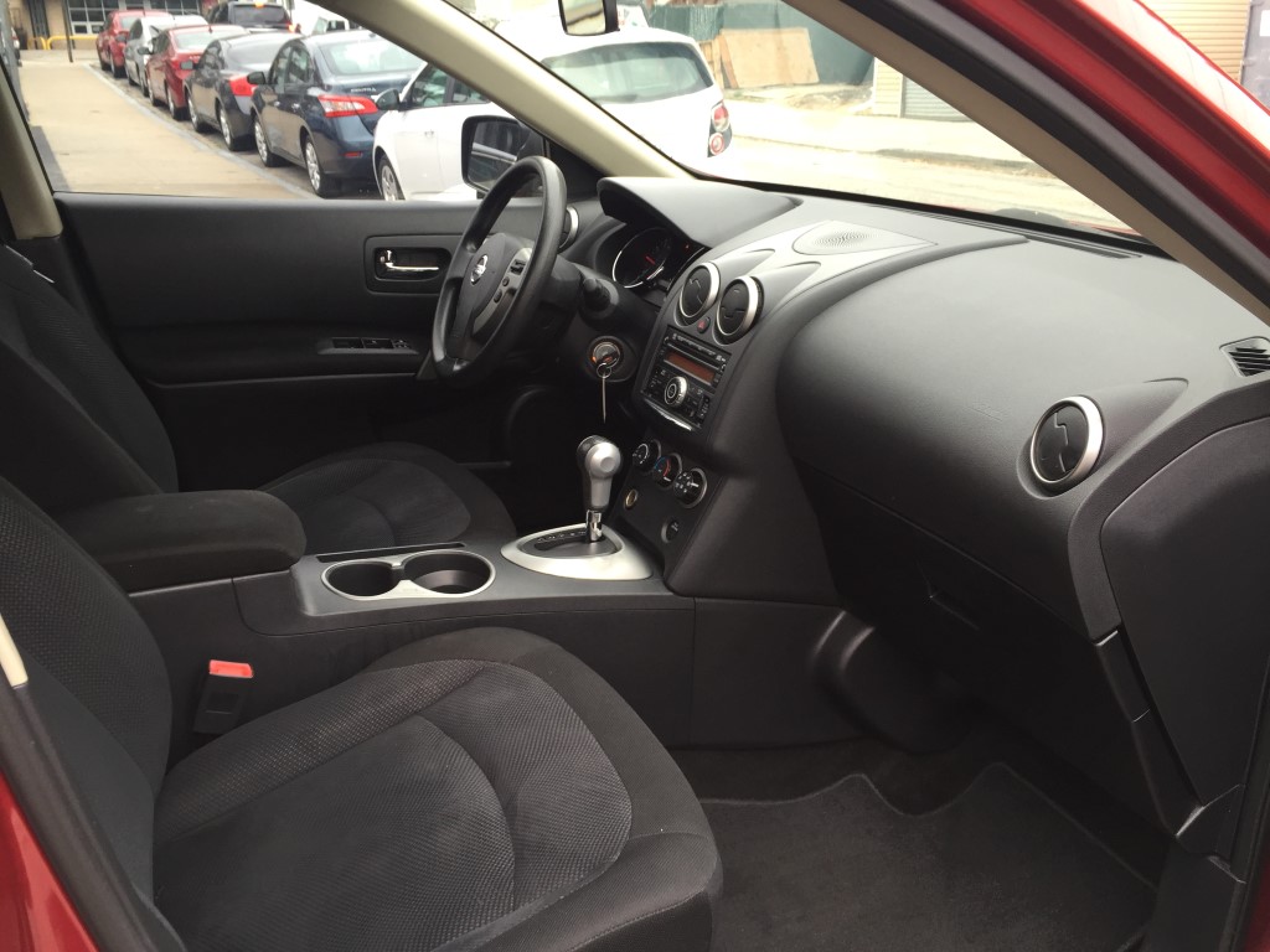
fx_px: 1064
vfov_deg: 48.2
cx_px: 635
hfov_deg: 61.7
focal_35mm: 29
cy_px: 476
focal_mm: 4.15
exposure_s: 1/60
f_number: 2.2
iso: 32
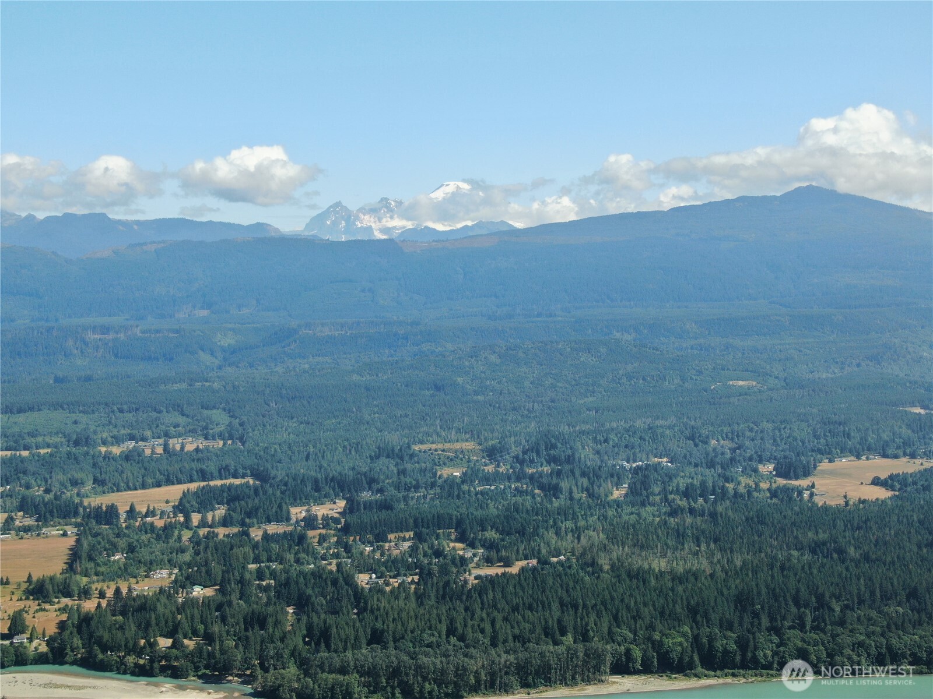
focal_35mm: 48
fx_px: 1294
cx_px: 466
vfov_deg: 30.3
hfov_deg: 39.7
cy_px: 350
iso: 100
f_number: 3.8
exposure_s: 1/200
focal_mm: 8.6
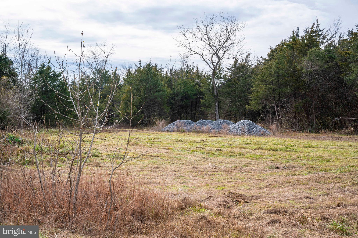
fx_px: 427
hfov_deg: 45.5
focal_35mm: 43
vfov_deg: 31.1
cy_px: 119
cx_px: 179
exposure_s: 1/400
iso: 400
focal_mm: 43
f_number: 10
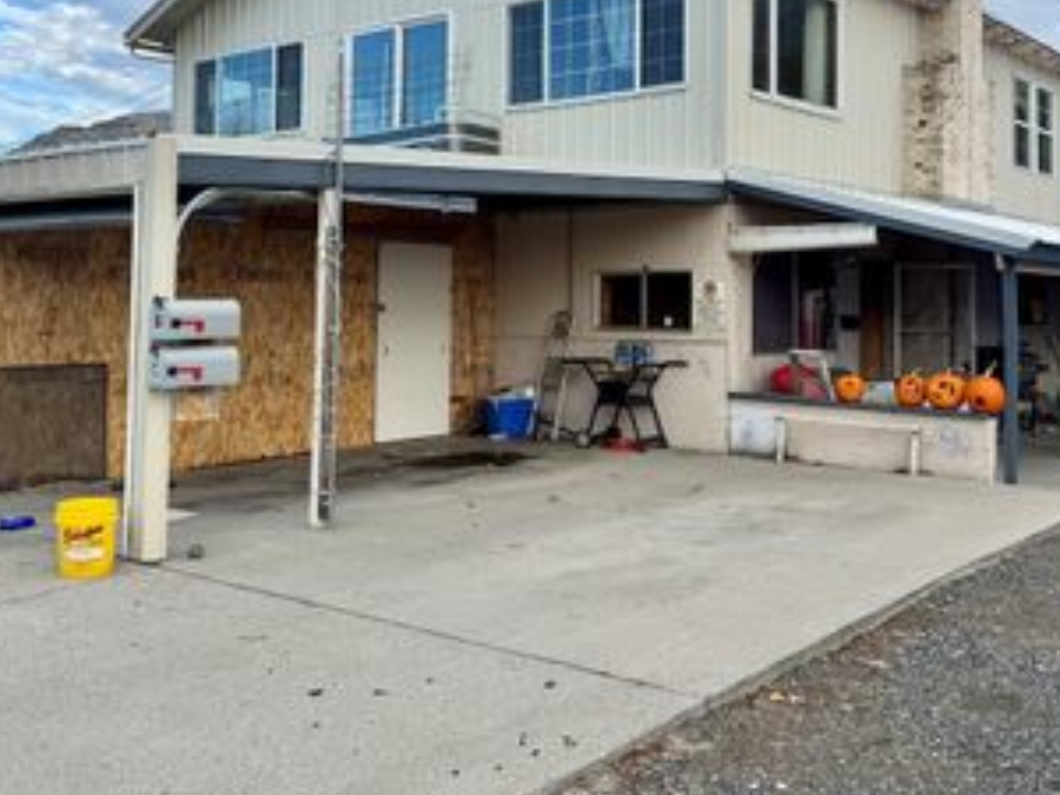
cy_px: 235
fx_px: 1225
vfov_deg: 35.4
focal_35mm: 40
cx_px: 579
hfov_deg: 46.7
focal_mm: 6.76
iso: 80
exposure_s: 1/2041
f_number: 1.78
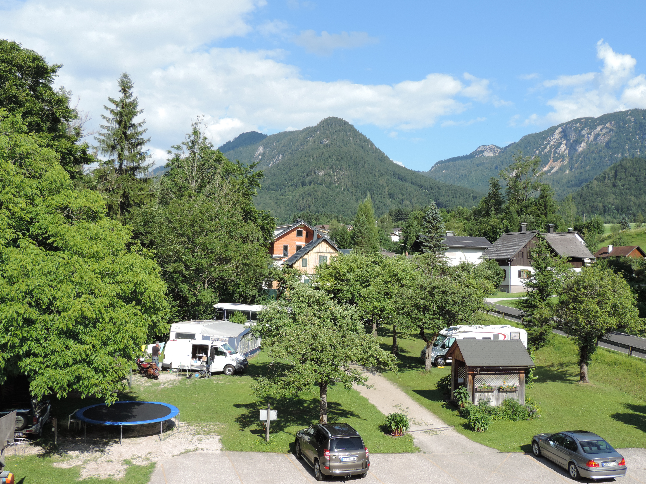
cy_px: 242
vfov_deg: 40.7
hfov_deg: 52.6
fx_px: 653
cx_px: 323
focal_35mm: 35
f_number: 3.3
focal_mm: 6.2
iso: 80
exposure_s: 1/640
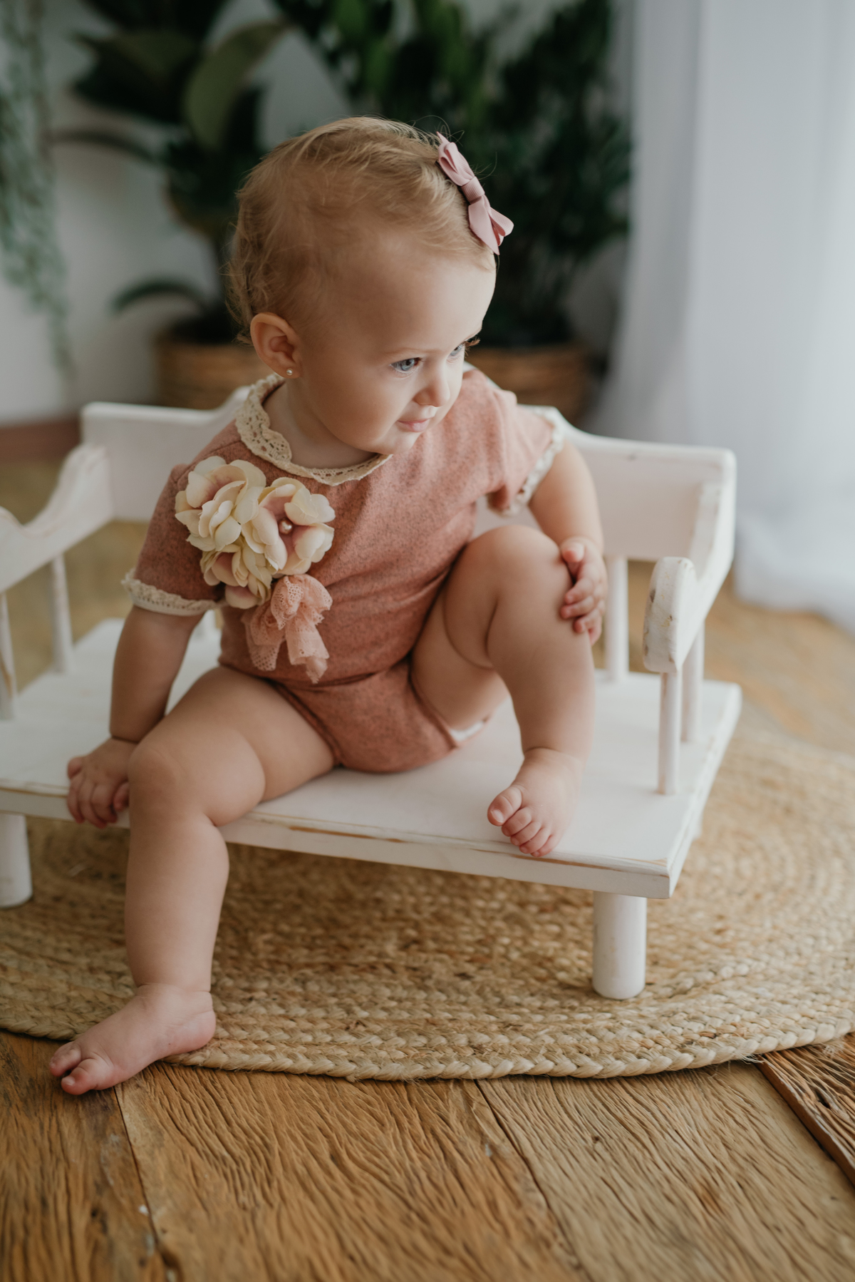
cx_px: 428
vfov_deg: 39.6
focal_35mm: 50
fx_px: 1780
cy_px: 641
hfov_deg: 27.0
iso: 400
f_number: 2
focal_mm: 50
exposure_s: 1/160
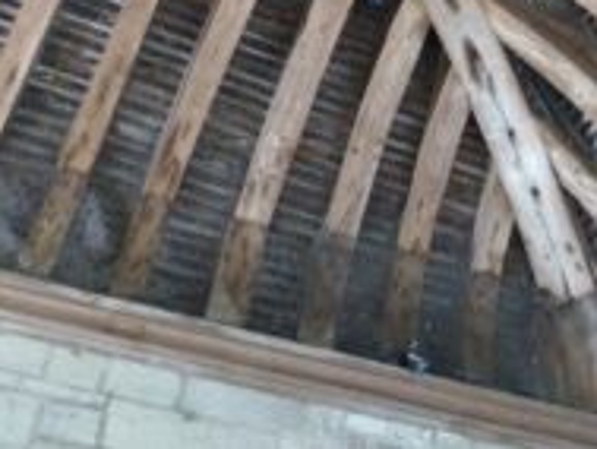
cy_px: -22
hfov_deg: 33.3
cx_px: 524
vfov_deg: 25.0
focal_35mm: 55
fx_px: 949
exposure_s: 1/40
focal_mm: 4.5
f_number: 2.8
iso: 800
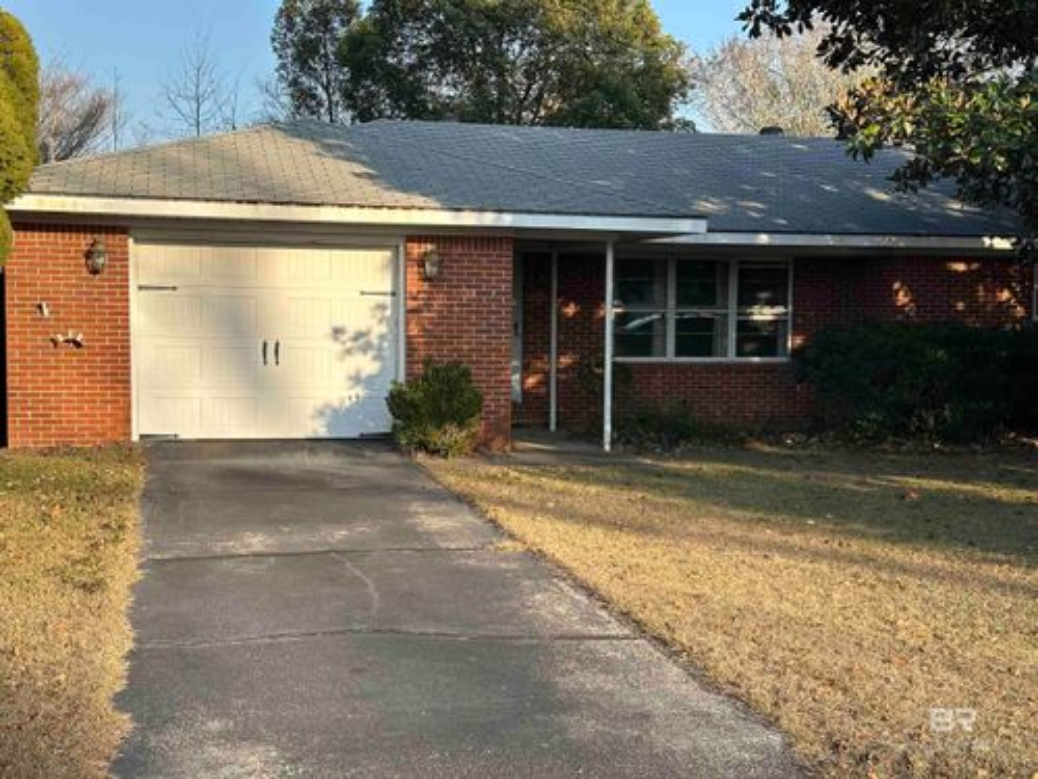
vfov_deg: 30.3
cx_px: 519
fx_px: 1439
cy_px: 390
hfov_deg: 39.7
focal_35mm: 48
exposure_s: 1/1395
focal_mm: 6.86
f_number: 1.78
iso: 64
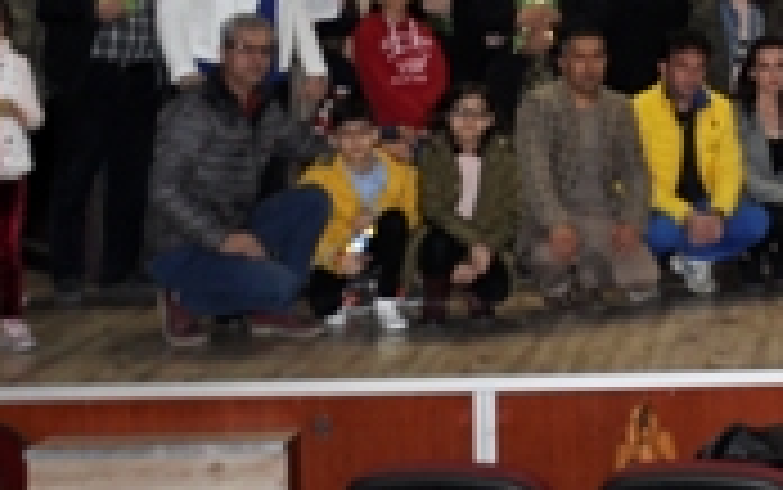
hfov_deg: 17.9
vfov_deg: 12.7
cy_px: -97
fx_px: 2157
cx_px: 1251
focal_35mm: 101
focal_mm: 18
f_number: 3.5
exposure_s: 1/60
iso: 320
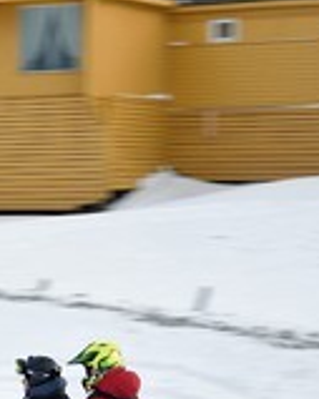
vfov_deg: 11.1
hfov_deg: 8.7
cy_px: 321
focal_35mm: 174
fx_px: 2055
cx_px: -100
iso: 800
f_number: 10
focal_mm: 70
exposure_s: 1/80
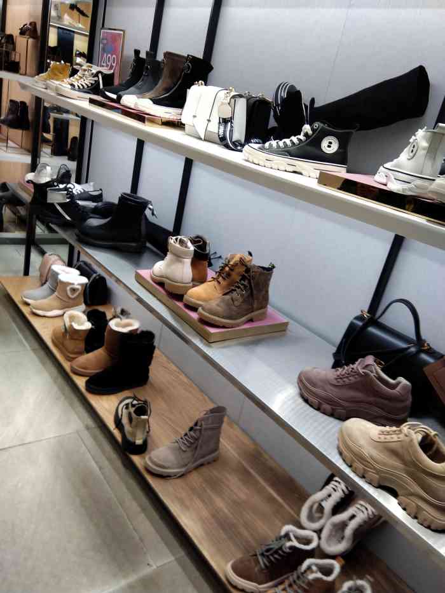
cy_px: 296
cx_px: 222
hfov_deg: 45.5
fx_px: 531
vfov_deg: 58.3
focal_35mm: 31
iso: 80
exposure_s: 1/50
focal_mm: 3.69
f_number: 2.2
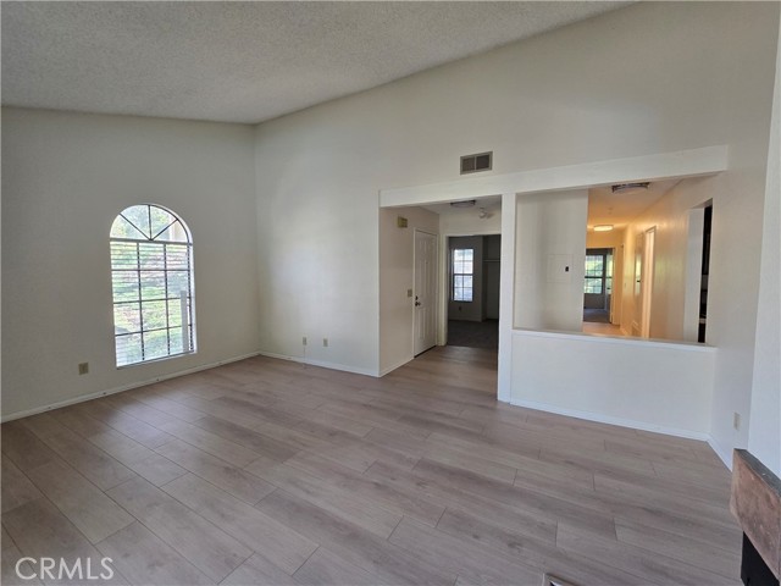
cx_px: 390
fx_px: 293
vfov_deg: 89.9
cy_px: 293
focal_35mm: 13
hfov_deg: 106.2
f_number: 2.2
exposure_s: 1/60
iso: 125
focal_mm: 2.2
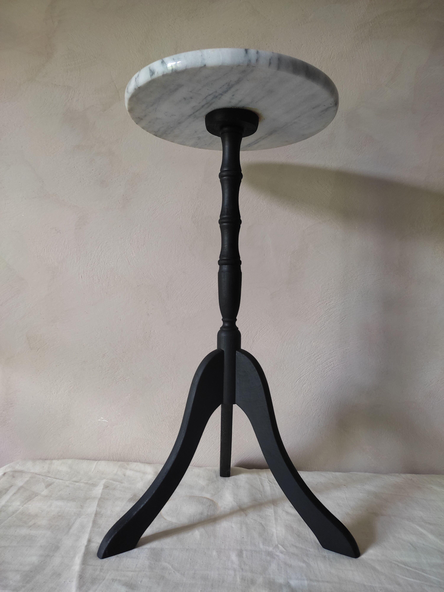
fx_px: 445
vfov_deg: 67.3
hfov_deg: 53.1
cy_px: 296
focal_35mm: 26
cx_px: 222
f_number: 1.79
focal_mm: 4.74
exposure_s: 1/33
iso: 885
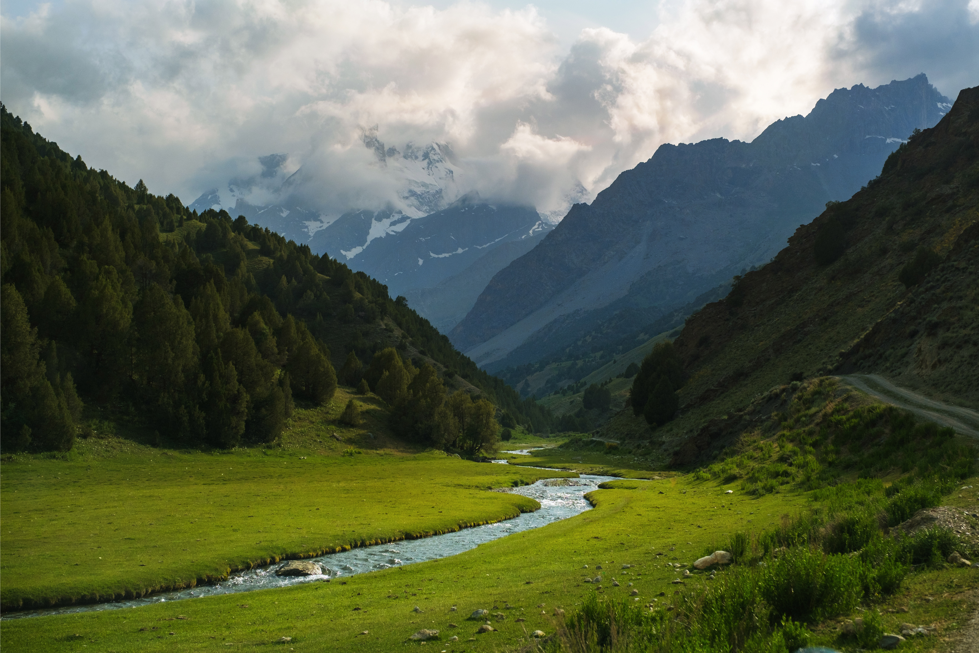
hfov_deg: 41.9
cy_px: 326
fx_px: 1278
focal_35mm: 47
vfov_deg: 28.6
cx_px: 490
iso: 640
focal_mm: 31.1
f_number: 4
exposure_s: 1/1600
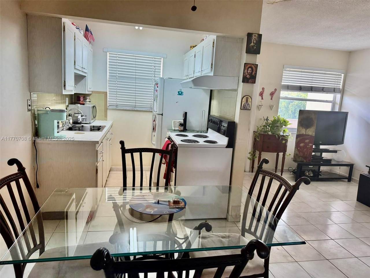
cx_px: 185
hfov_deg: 71.6
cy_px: 139
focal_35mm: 24
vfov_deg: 56.8
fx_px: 257
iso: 160
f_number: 1.78
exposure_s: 1/120
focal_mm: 6.76
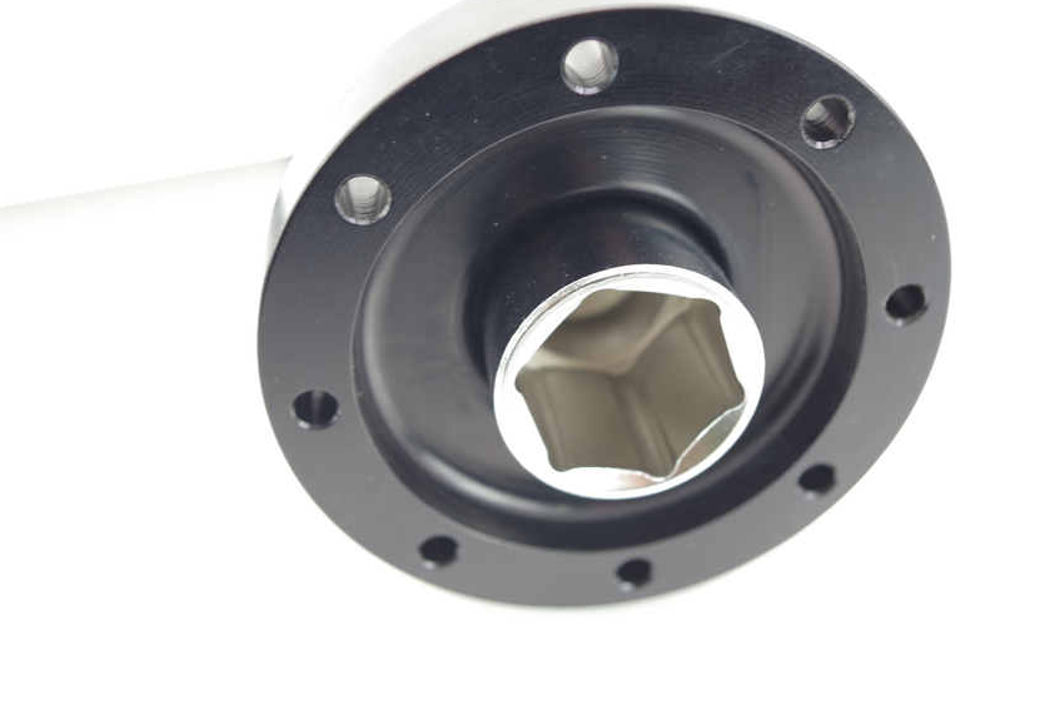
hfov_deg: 47.4
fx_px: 1201
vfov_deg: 32.6
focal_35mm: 41
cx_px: 526
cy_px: 353
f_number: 4.5
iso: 100
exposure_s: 1/10
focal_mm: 24.38
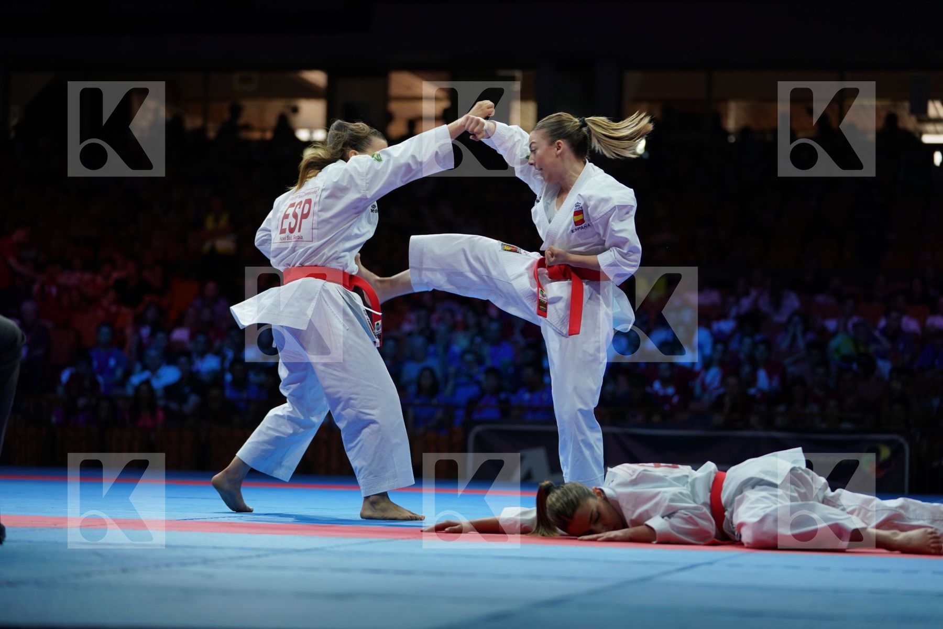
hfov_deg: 19.3
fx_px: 2776
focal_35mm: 106
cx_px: 472
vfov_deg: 12.9
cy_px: 314
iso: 640
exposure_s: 1/500
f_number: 2.8
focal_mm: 106
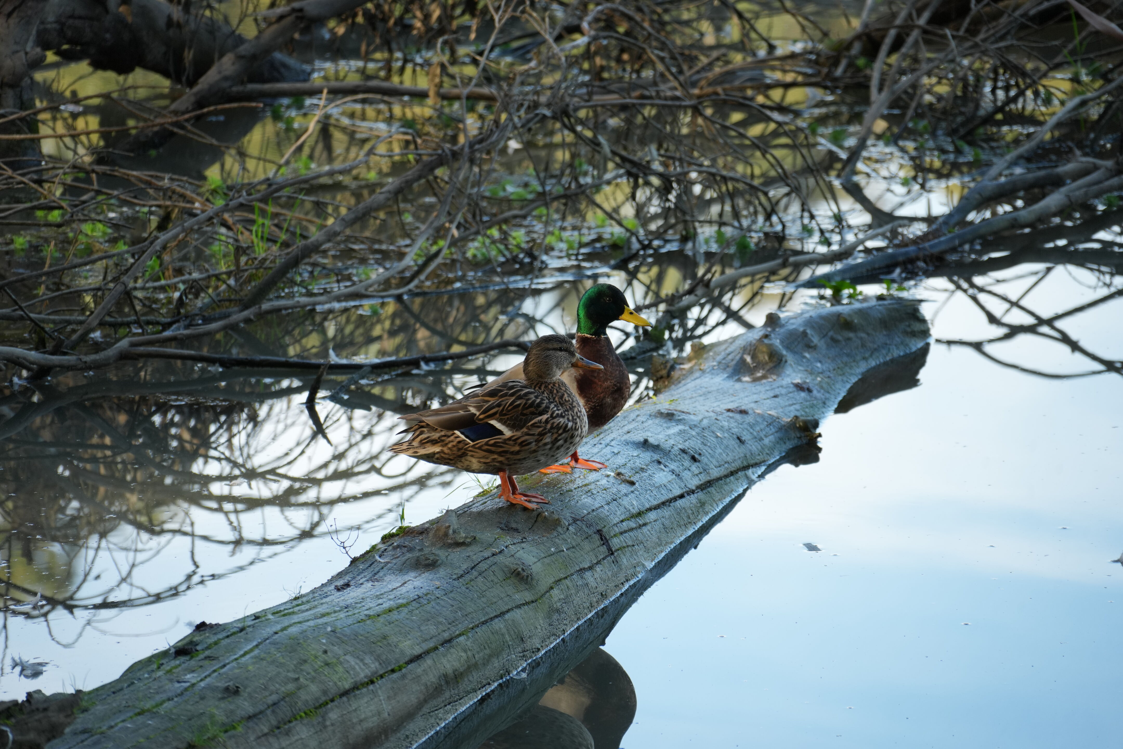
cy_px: 374
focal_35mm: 300
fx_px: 9358
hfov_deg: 6.9
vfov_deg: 4.6
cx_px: 562
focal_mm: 300
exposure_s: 1/160
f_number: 7.1
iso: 500
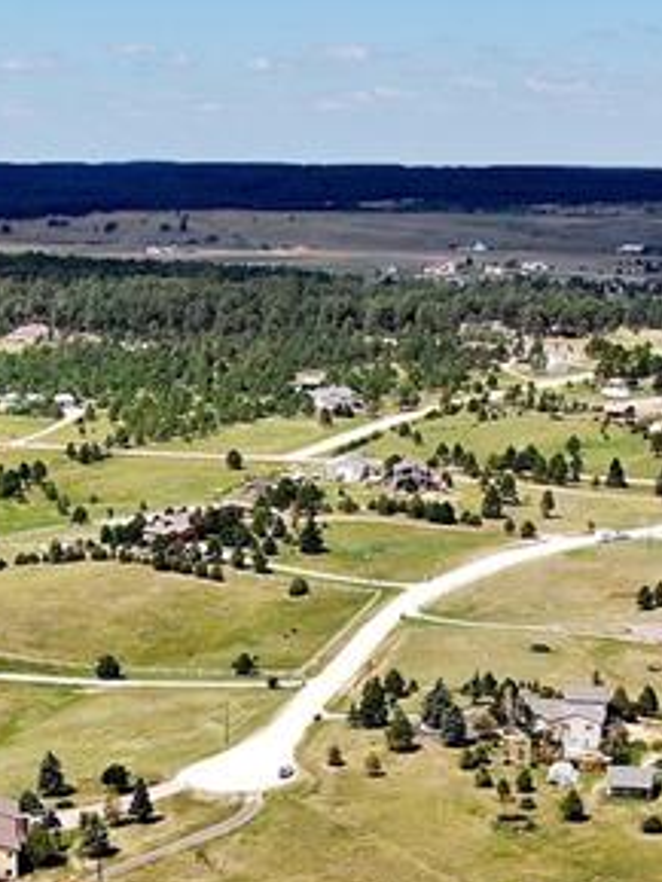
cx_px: 253
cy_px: 822
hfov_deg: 17.4
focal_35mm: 85
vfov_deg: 22.4
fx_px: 2166
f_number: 2.8
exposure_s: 1/50
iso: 100
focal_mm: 4.39
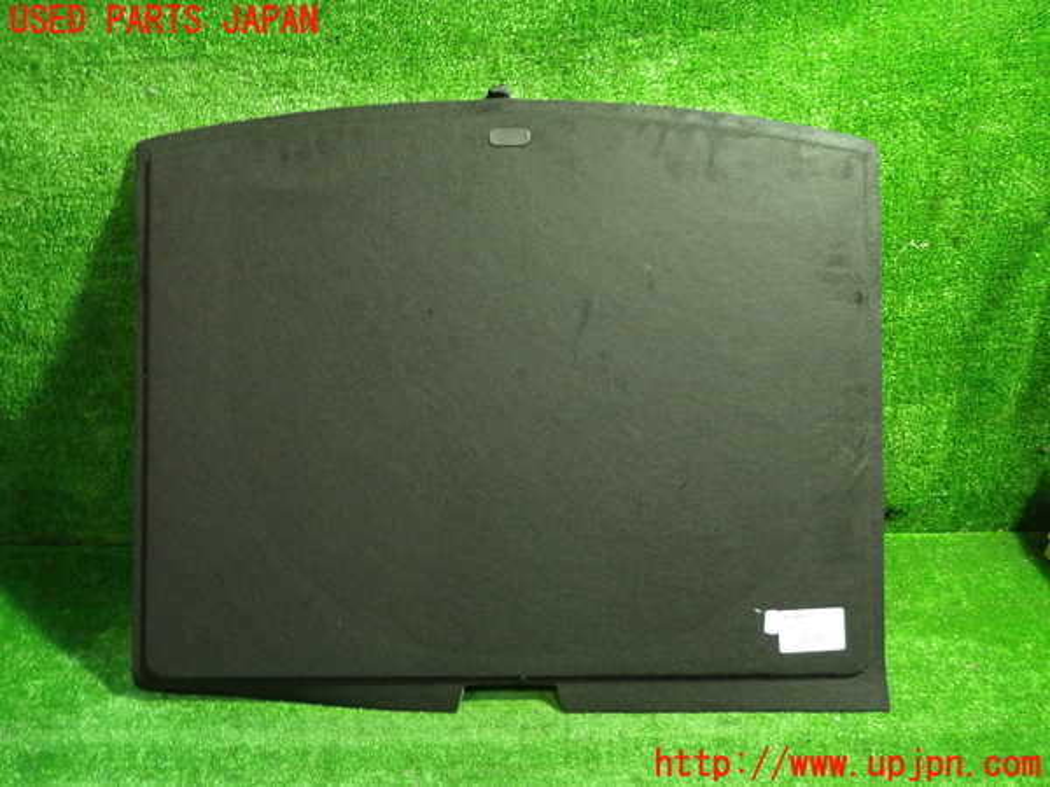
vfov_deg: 54.9
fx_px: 758
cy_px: 394
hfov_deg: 69.4
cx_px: 525
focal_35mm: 25
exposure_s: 1/30
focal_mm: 4.5
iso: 500
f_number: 2
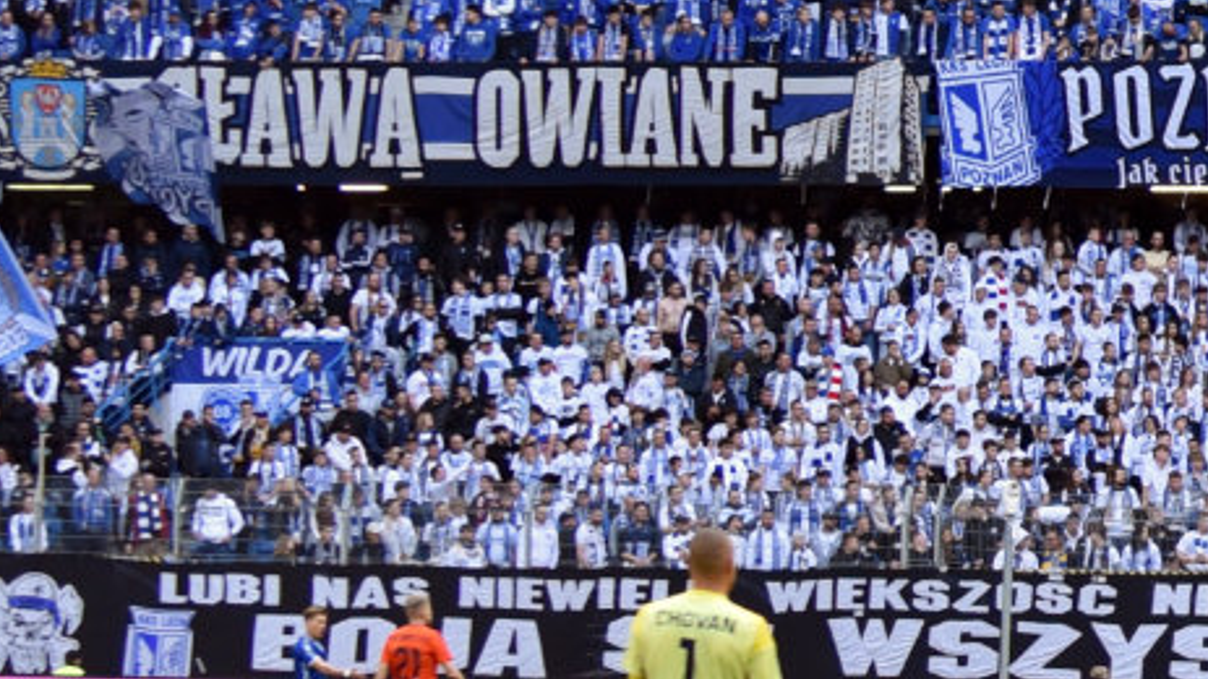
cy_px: 20
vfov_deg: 3.8
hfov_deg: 6.6
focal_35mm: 317
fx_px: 10150
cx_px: 2424
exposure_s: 1/1000
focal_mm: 70
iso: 640
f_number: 2.8
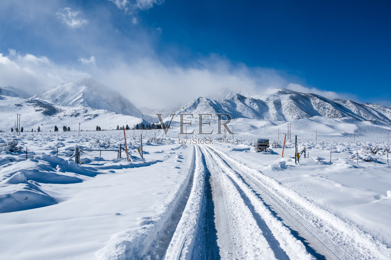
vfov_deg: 53.1
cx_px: 196
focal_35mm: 24
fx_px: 261
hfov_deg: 73.8
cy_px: 130
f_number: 8
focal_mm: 24
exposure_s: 1/1000
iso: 100
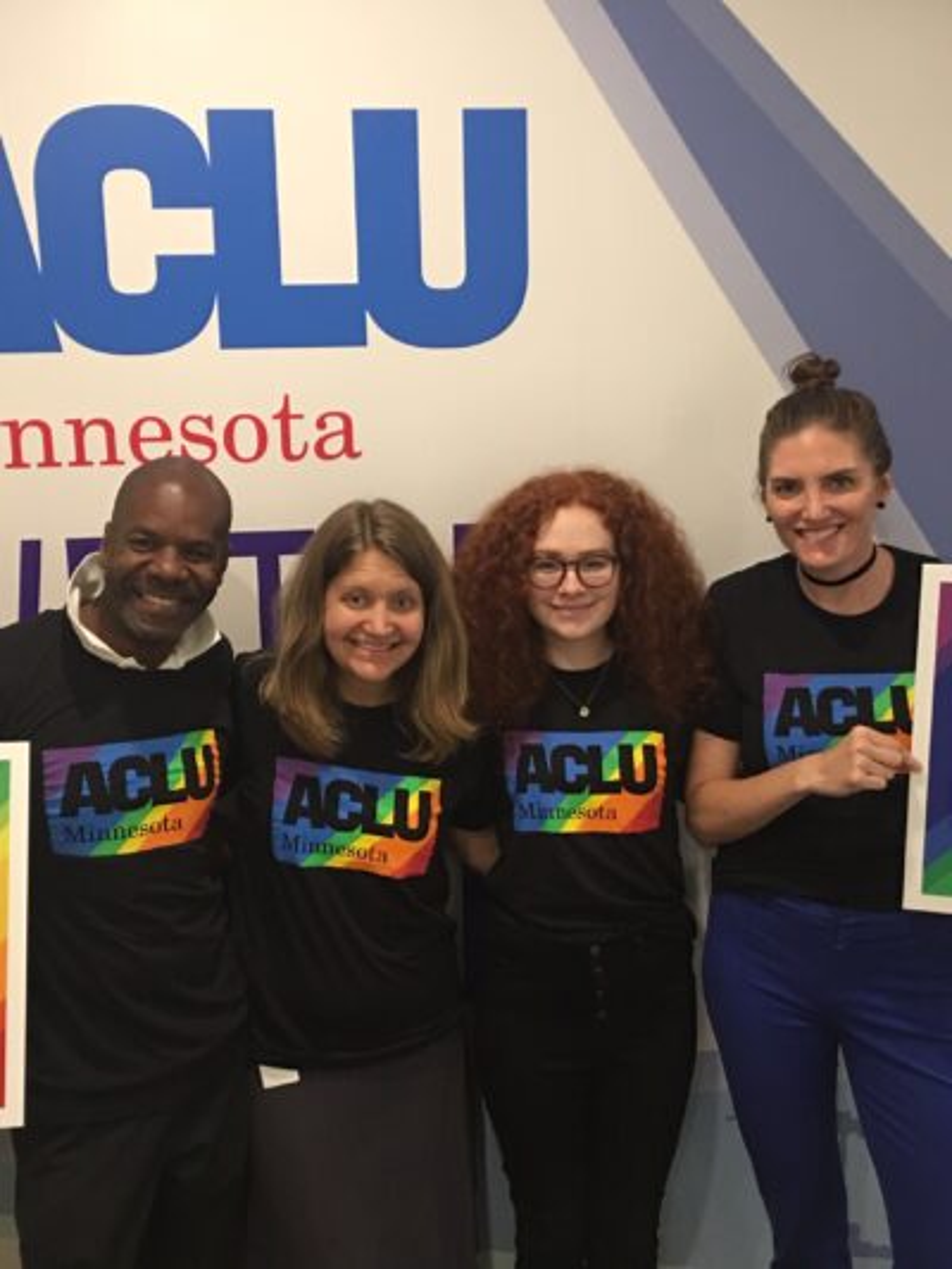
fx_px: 1063
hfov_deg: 48.2
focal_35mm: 29
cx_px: 476
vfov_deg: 61.6
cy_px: 634
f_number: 2.2
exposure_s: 1/15
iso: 100
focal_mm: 4.15
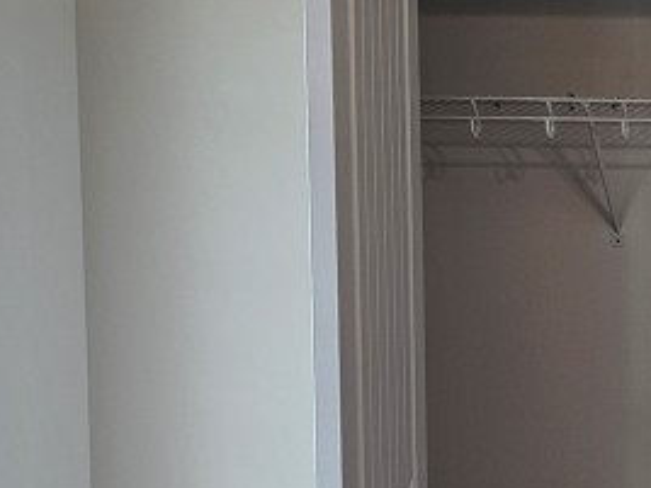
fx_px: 1655
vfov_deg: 16.8
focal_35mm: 88
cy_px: 269
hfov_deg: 19.5
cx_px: 972
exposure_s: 1/120
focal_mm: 6.3
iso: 64
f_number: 1.7
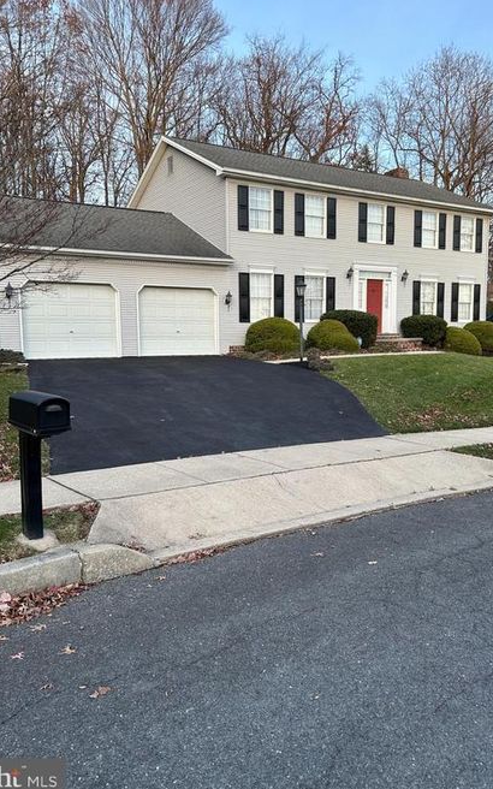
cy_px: 400
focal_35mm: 28
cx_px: 236
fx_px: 602
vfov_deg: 66.5
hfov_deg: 44.5
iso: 32
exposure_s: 1/136
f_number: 1.5
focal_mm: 5.7
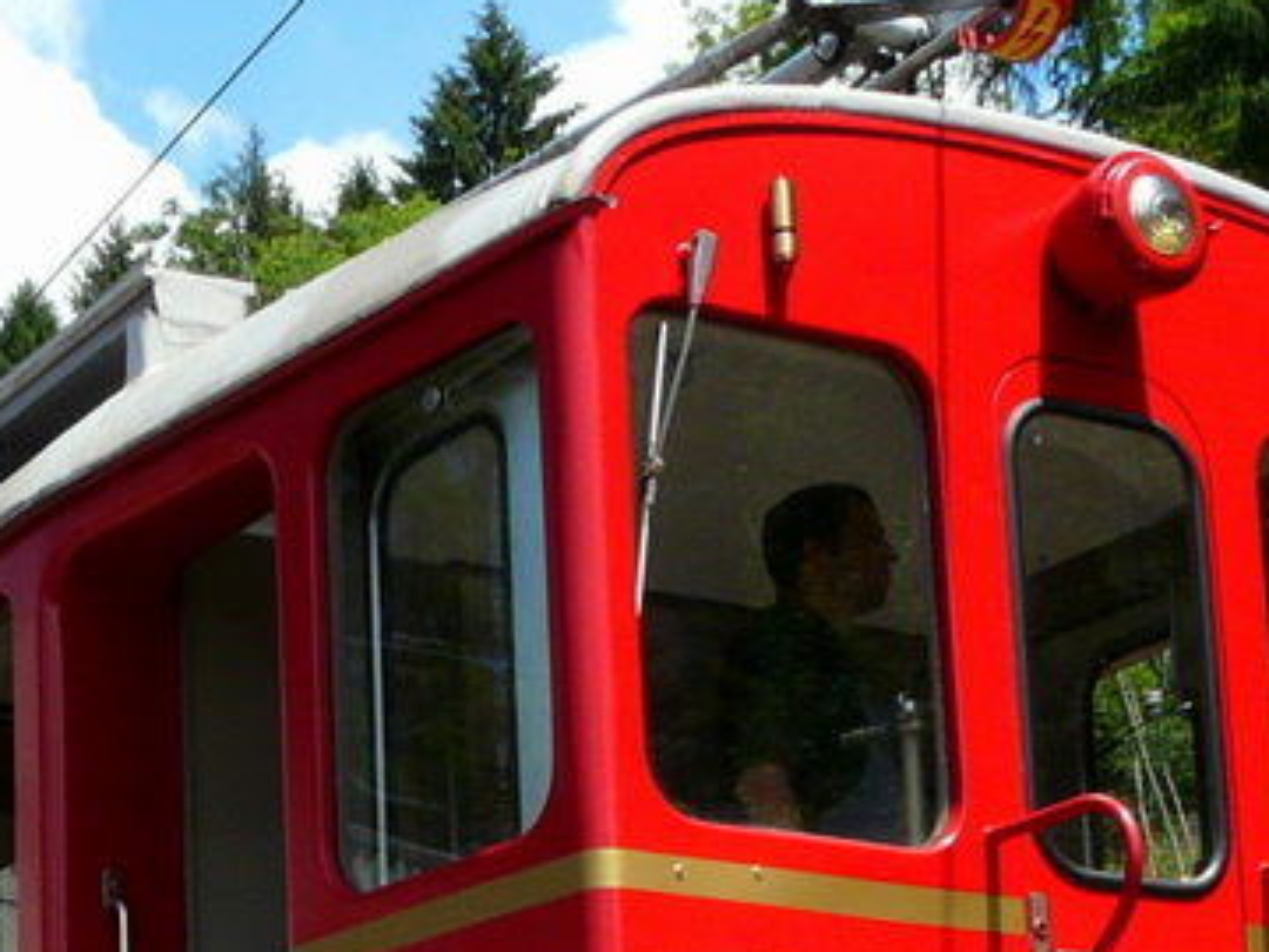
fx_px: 3263
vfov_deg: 16.1
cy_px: 1079
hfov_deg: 21.8
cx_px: 338
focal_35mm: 89
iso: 100
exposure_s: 1/320
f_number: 5.6
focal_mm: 5.2
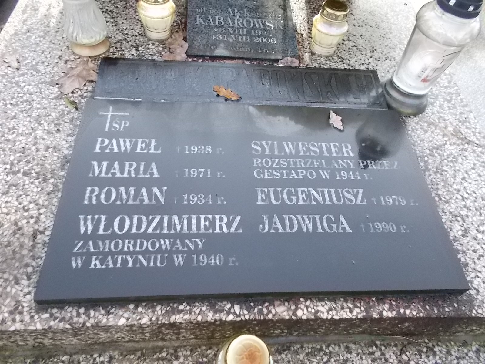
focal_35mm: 26
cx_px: 242
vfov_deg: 53.1
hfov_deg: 67.3
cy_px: 182
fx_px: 364
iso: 400
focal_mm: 4.6
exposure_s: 1/320
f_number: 3.2
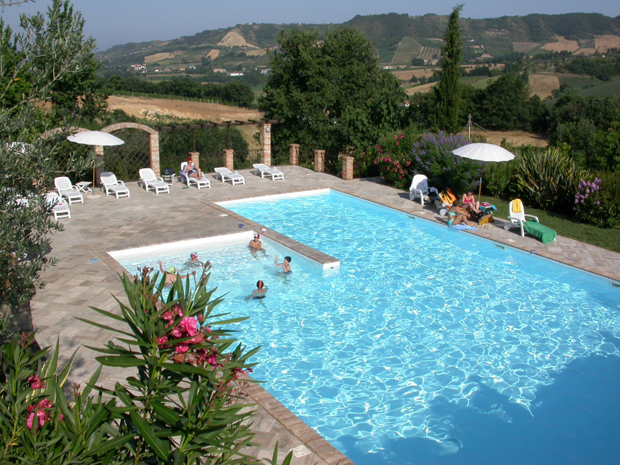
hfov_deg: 49.0
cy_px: 232
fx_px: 681
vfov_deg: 37.7
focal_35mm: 38
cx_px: 310
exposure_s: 1/604
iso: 100
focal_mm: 7.85
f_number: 7.5
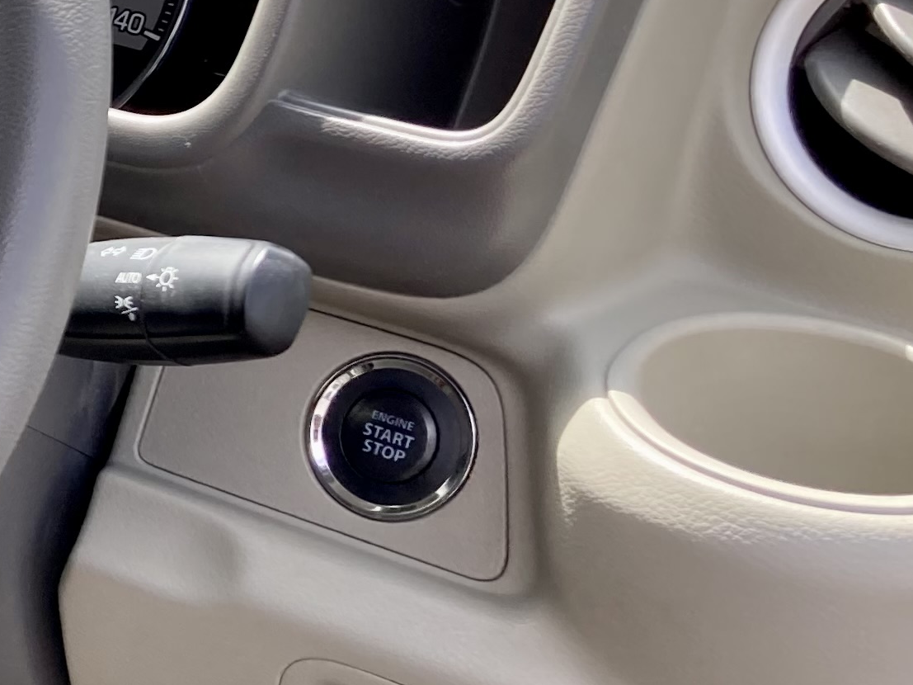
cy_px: 75
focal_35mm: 102
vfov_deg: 14.4
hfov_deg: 16.5
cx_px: -659
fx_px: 2690
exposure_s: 1/223
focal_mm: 3.99
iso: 20
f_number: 1.8
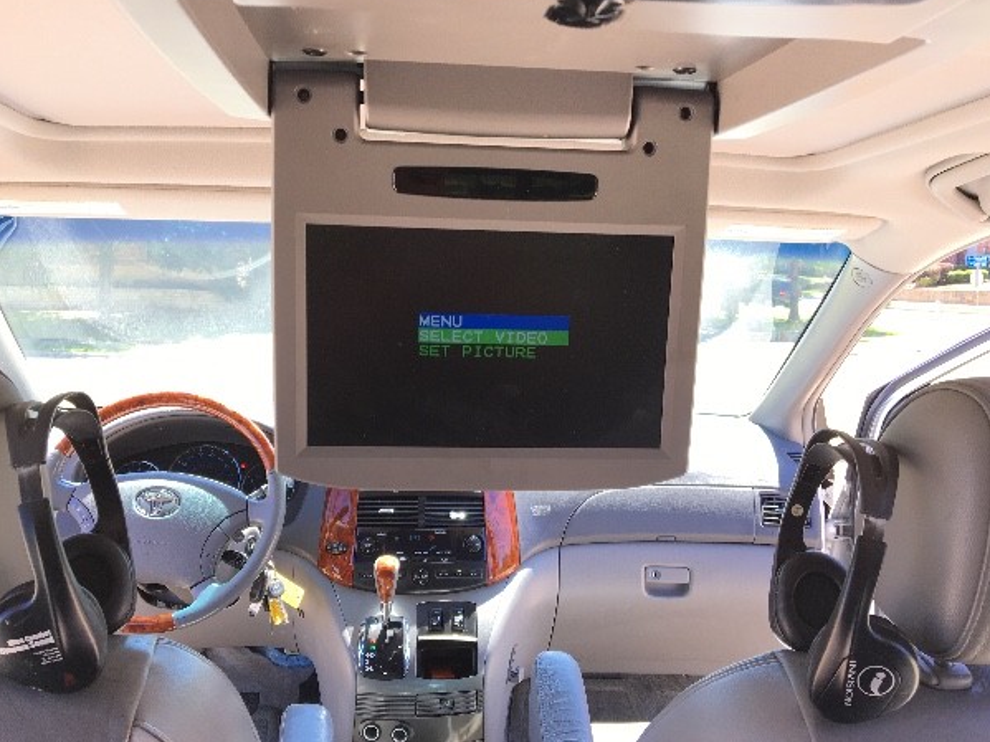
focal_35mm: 31
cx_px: 489
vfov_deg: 45.4
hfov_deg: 58.4
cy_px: 375
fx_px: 886
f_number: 2.2
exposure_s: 1/120
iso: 25
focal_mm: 4.15
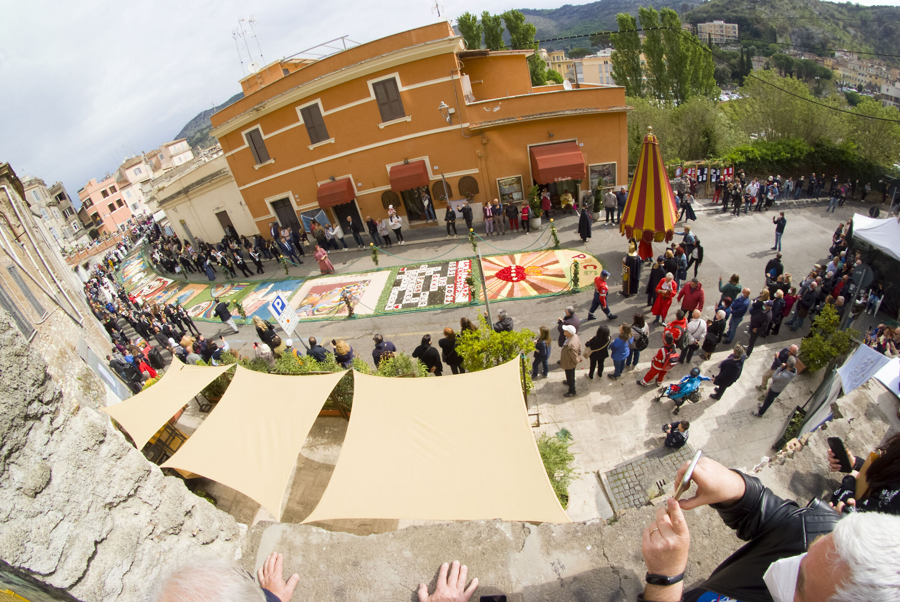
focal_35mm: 12
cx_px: 450
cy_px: 301
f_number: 16
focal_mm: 8
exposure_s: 1/90
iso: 200
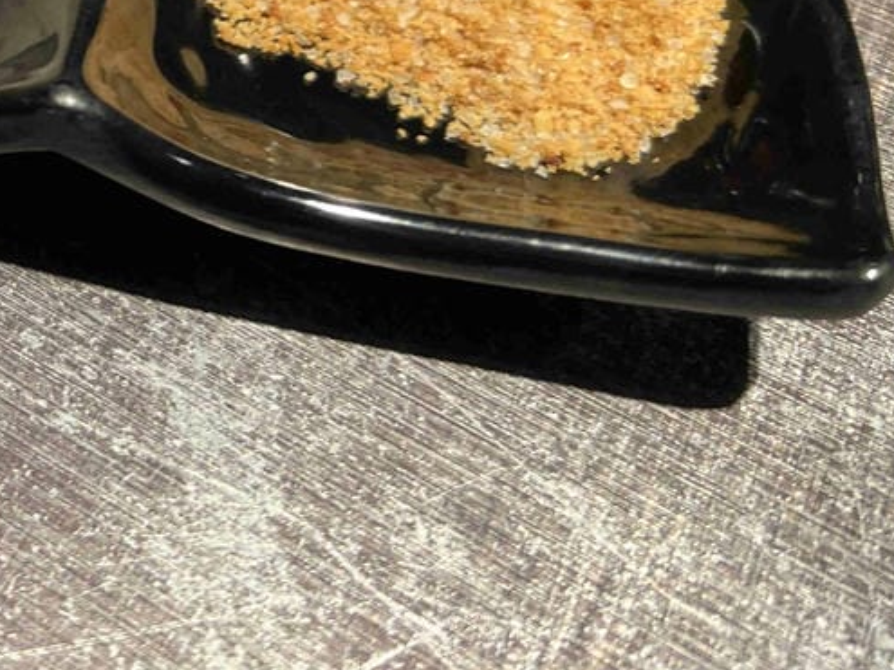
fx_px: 1627
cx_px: -141
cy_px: -76
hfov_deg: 27.5
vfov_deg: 22.0
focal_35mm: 63
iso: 80
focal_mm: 5.7
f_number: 1.5
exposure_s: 1/60
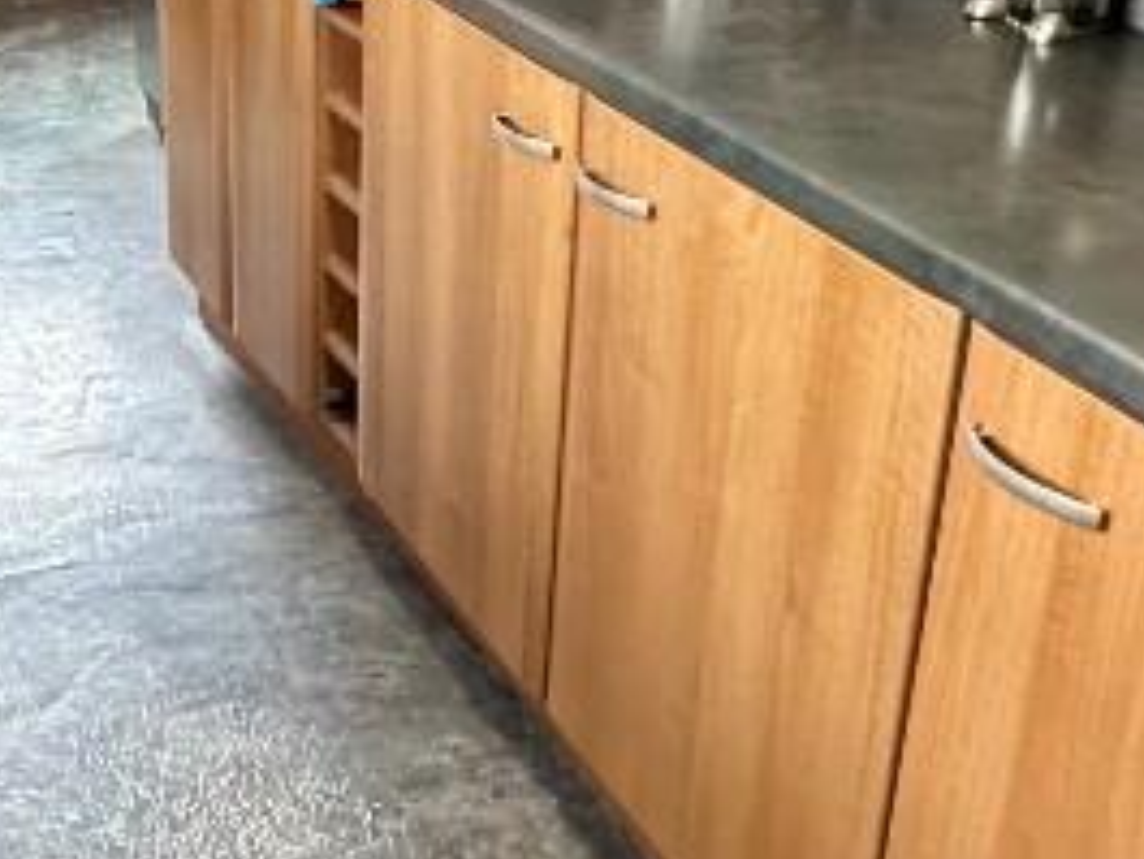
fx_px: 1785
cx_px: 177
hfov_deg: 34.1
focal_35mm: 54
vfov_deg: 26.6
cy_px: 181
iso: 400
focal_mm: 2.22
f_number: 2.2
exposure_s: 1/50
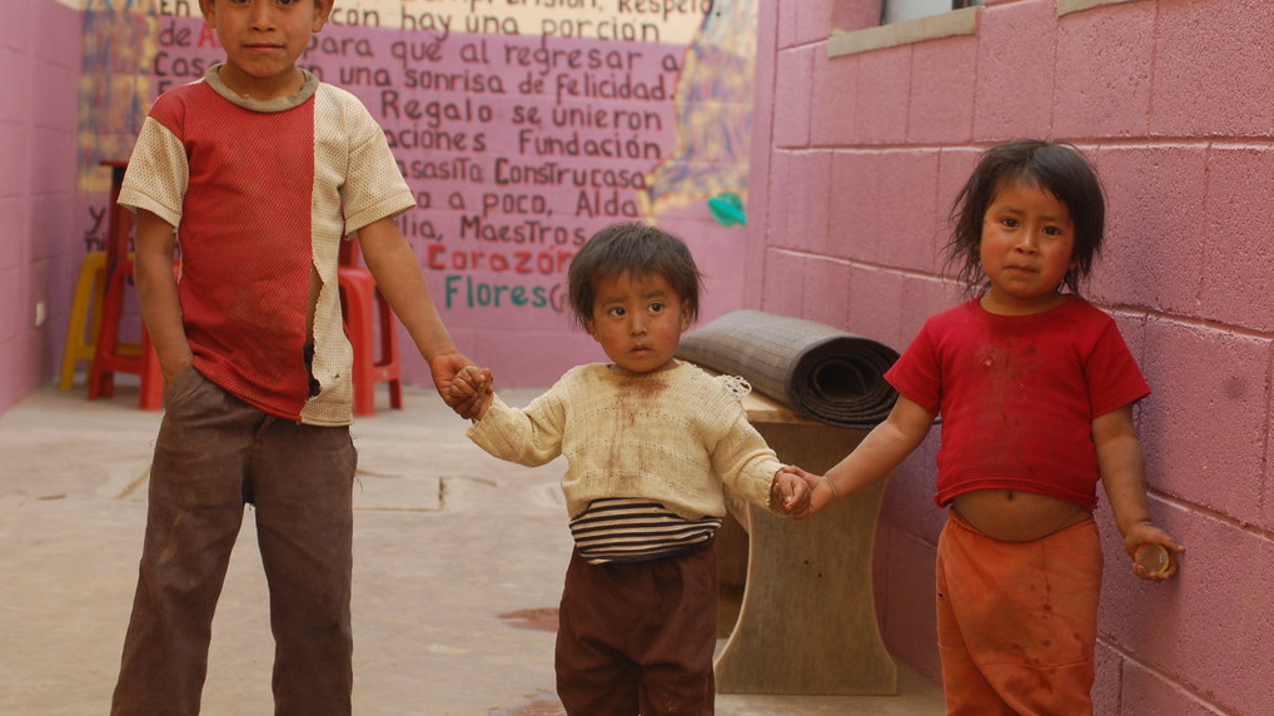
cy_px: 367
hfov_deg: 26.9
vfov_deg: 15.3
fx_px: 2668
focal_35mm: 79
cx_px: 636
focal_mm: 50
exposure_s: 1/100
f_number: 5
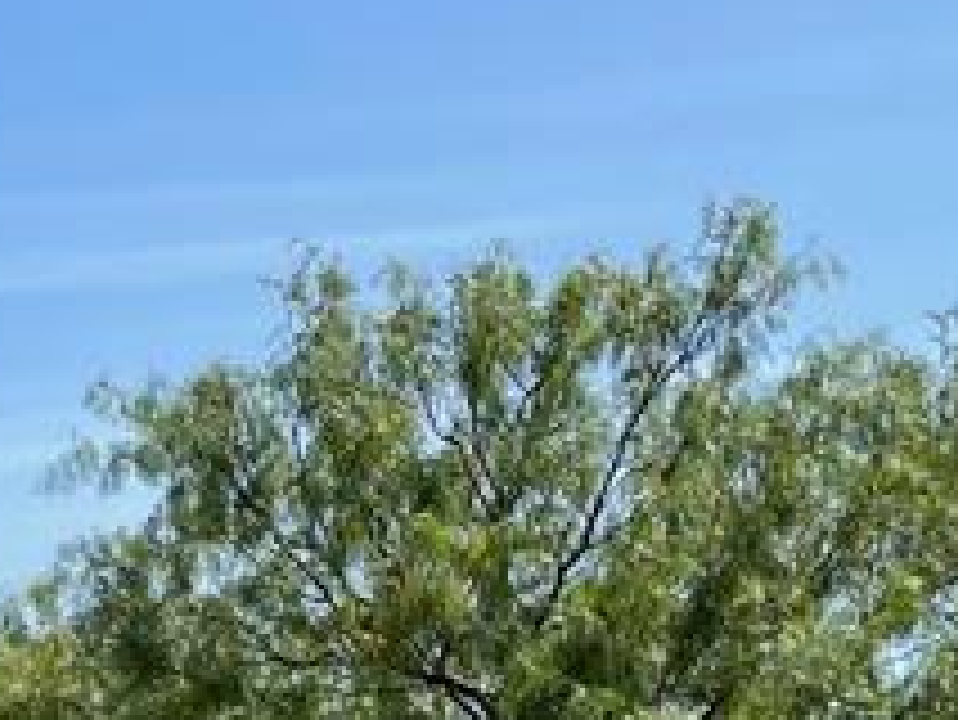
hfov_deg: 14.6
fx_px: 3461
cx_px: -499
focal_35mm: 125
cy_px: 1318
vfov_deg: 11.0
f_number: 1.6
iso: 32
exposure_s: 1/3165
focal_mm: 5.1
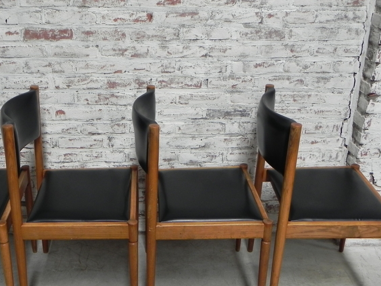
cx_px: 138
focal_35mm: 47
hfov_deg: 40.1
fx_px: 517
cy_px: 163
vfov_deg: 30.8
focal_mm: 5.2
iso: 180
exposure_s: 1/30
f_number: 2.8
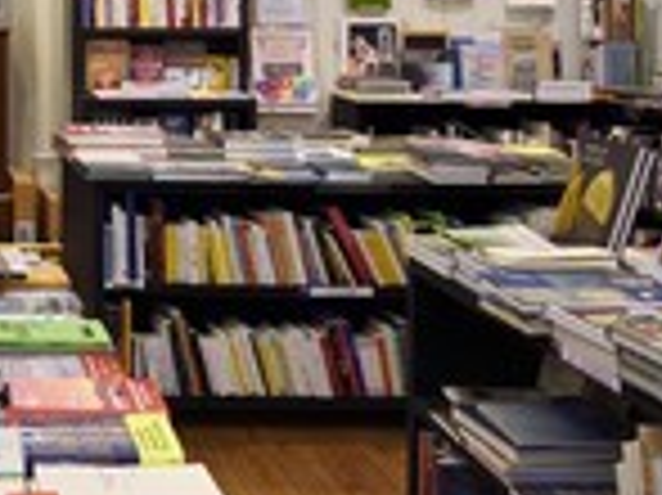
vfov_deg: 21.2
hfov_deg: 26.1
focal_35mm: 66
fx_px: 1261
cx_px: -140
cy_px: -45
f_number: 5.6
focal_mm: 24
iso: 200
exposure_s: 1/10
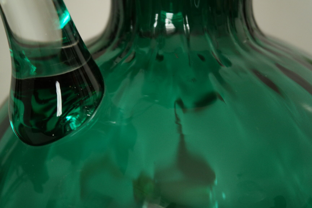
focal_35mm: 77
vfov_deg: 17.7
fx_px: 667
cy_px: 104
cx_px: 156
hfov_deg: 26.3
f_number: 5.6
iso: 800
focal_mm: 50
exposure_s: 1/30
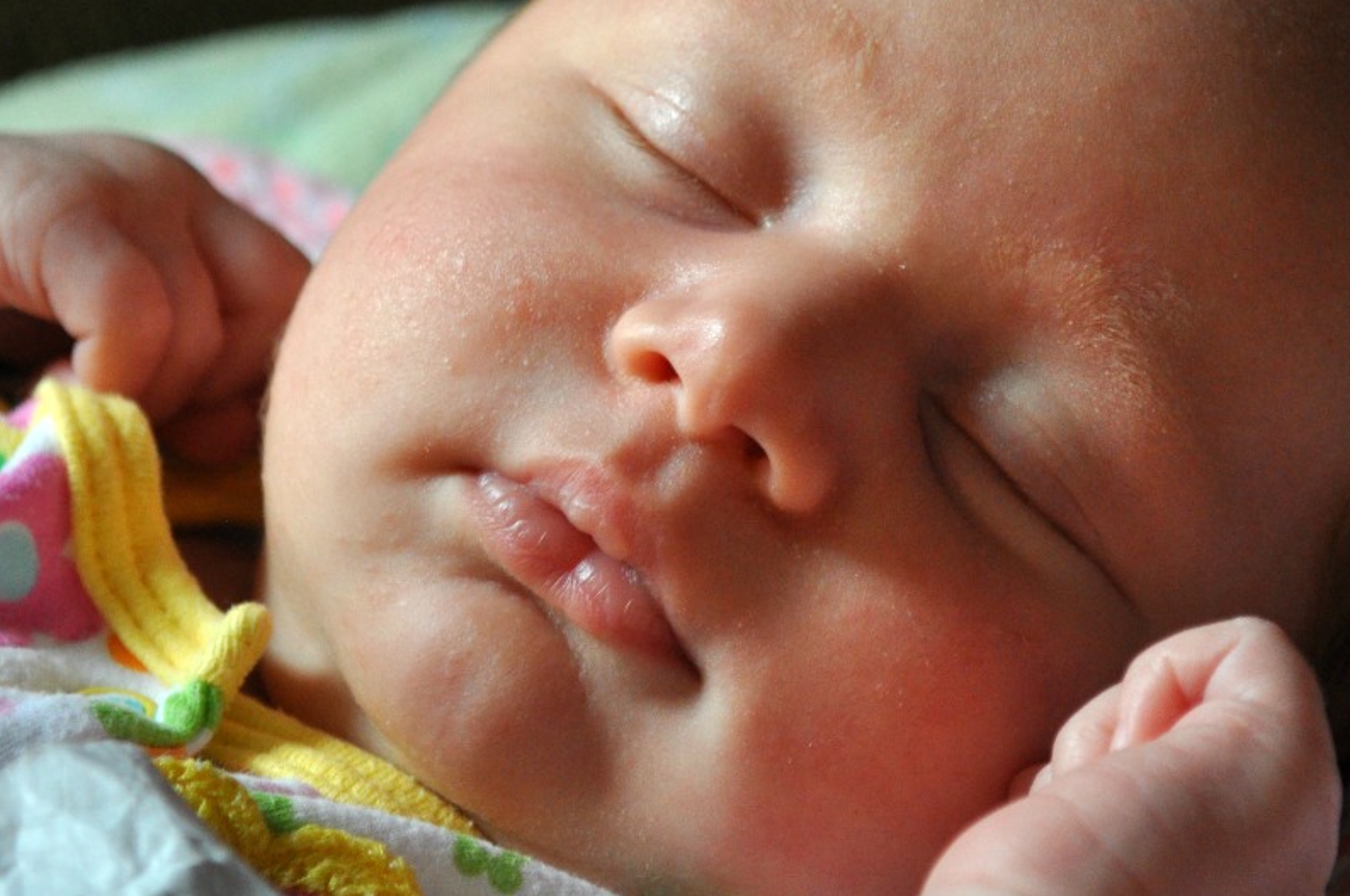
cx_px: 731
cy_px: 337
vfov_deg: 10.9
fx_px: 4672
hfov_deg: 16.4
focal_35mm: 125
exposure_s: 1/30
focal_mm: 55
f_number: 5.6
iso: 1000
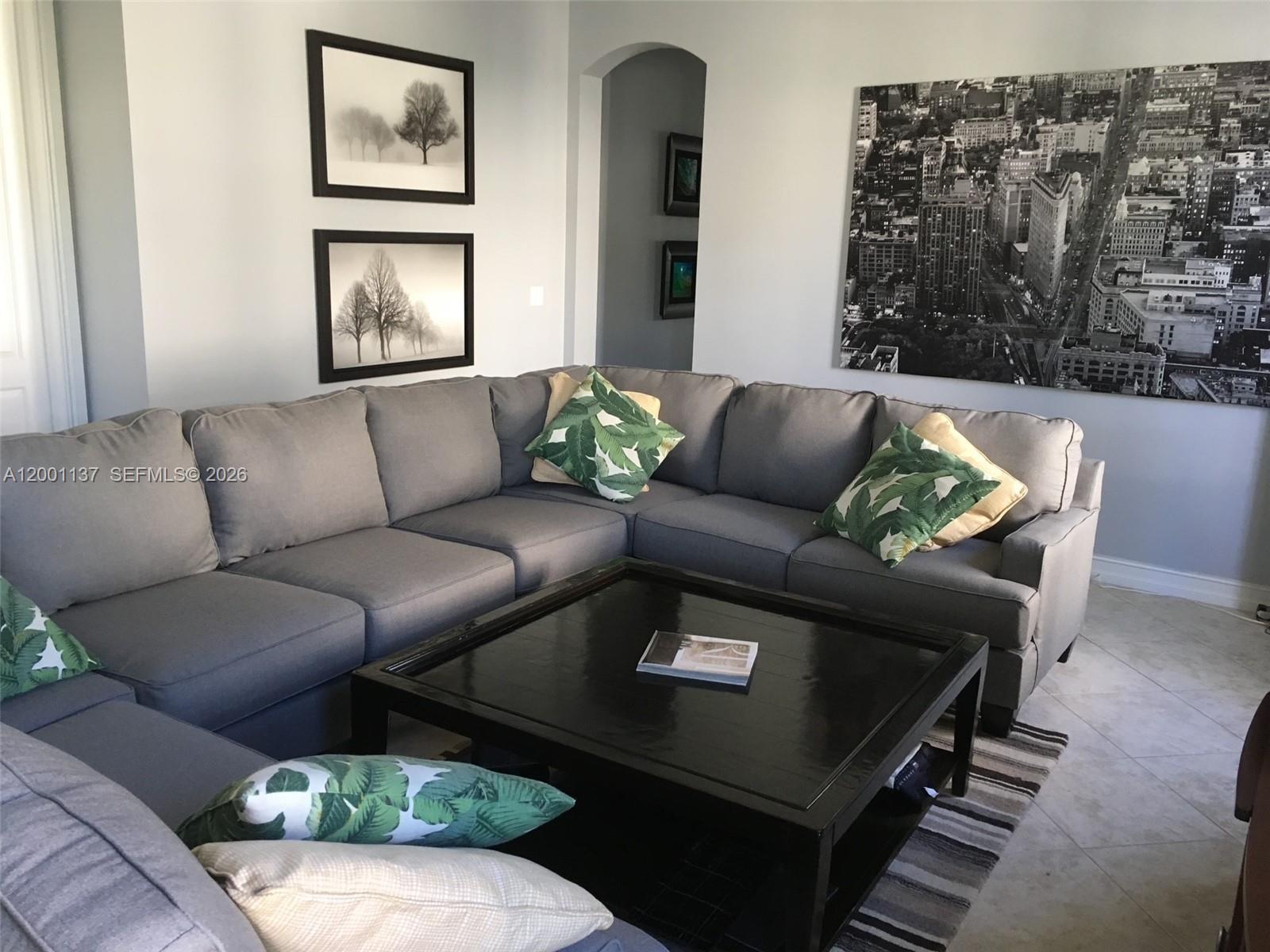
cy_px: 476
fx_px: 1064
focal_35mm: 29
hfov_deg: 61.7
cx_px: 635
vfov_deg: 48.2
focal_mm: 4.15
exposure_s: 1/30
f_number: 2.2
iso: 100
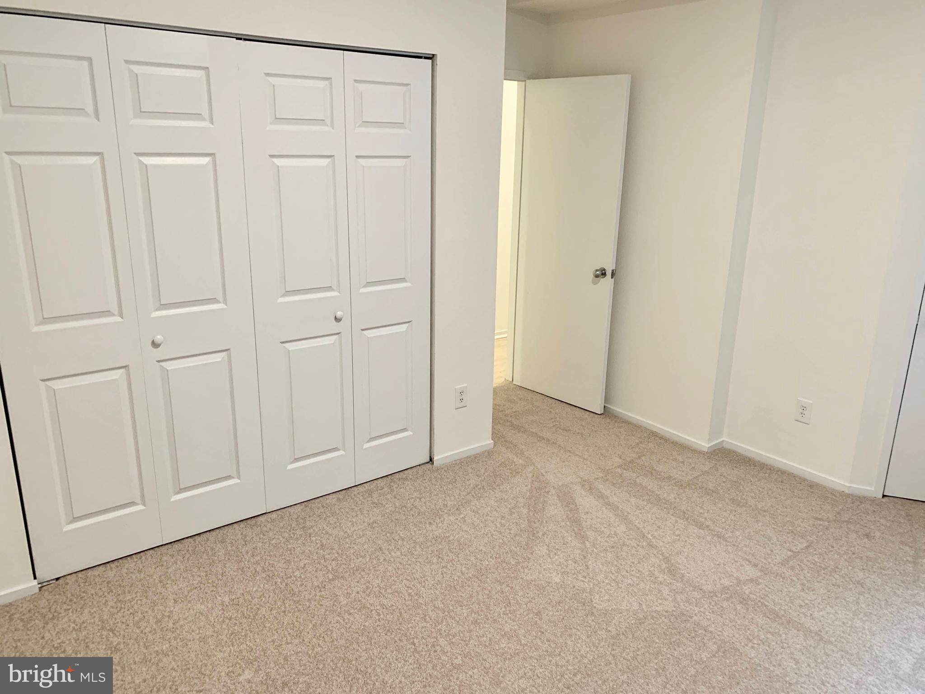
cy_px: 347
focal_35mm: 26
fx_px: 695
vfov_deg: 53.1
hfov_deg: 67.3
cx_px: 462
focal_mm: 4.25
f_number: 1.8
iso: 125
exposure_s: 1/60
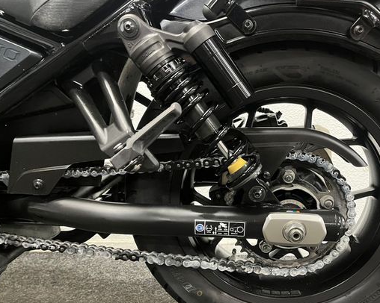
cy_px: 176
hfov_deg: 55.2
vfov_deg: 45.6
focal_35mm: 32
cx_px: 232
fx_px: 360
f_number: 1.6
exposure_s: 1/33
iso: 500
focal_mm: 5.1
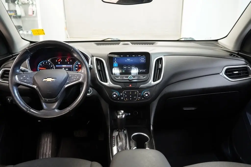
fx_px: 209
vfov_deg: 43.6
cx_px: 126
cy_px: 84
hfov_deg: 61.9
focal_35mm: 30
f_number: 4
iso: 5000
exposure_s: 1/30
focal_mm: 20
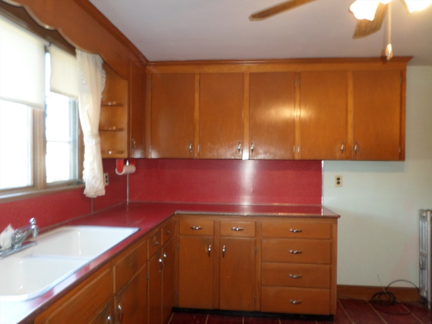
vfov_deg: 54.9
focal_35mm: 25
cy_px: 162
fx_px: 312
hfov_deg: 69.4
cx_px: 216
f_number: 2.5
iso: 160
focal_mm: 4.5
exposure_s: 1/30
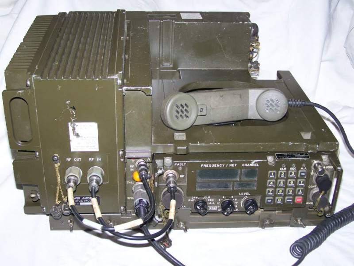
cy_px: 133
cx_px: 177
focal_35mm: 51
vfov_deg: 28.6
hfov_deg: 37.5
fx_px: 522
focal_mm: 8.5
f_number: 3
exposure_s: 1/60
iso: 80
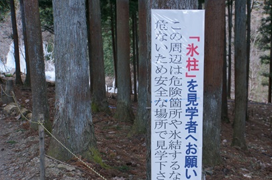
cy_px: 104
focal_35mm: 46
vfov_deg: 29.1
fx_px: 347
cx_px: 160
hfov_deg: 42.6
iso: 320
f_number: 4
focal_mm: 25.9
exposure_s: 1/60
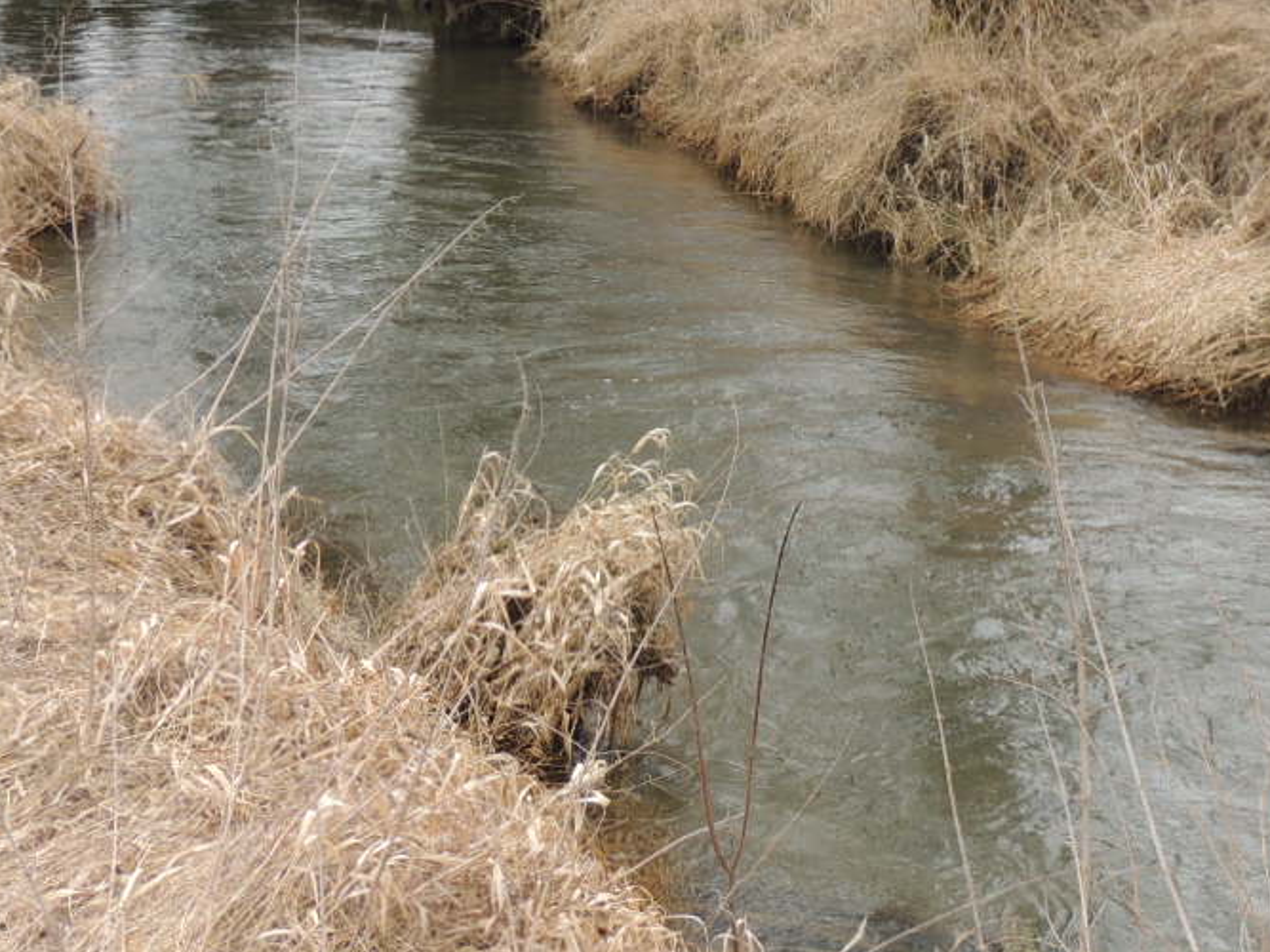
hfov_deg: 20.4
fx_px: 3521
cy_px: 288
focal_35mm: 96
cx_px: 714
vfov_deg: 15.4
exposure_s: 1/160
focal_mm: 7.1
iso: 100
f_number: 3.3
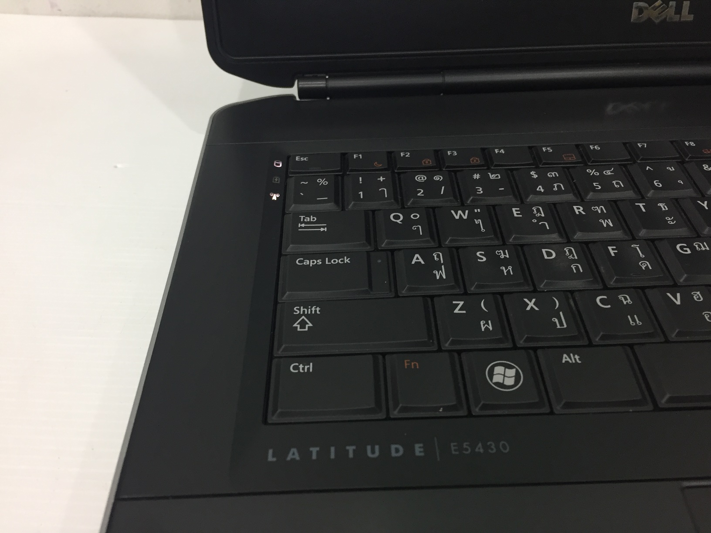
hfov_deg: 61.7
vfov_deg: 48.2
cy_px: 266
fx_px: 596
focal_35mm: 29
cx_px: 356
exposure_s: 1/33
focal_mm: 4.15
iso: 100
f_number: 2.2
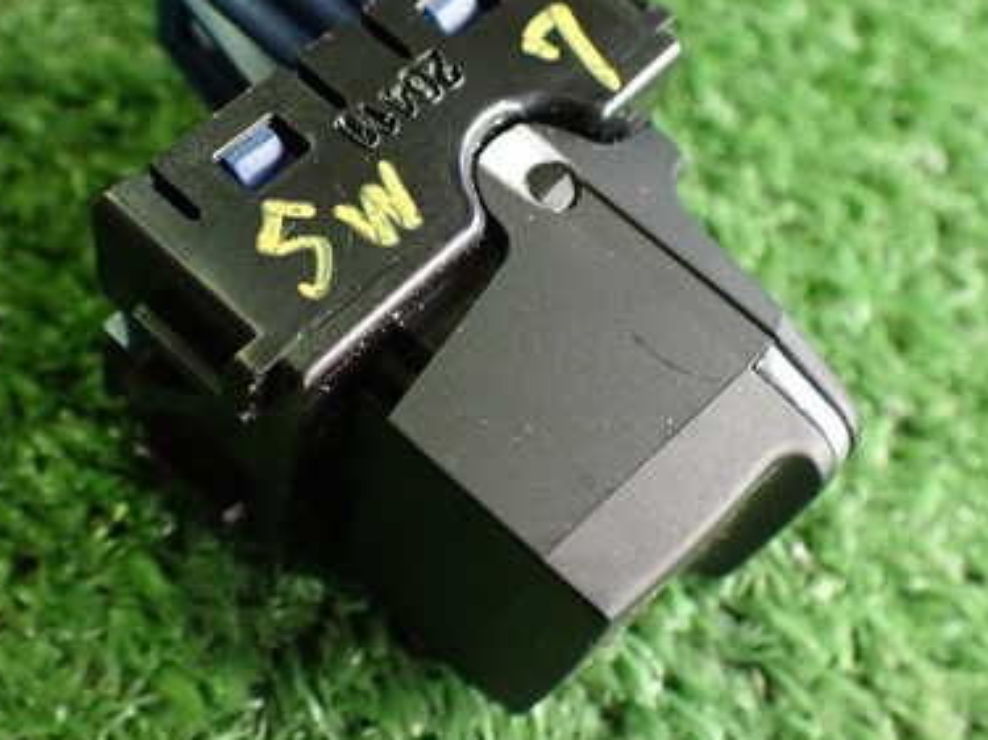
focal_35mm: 48
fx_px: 1370
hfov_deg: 39.6
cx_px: 456
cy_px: 250
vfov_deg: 30.0
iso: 800
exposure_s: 1/80
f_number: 2.3
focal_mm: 5.4
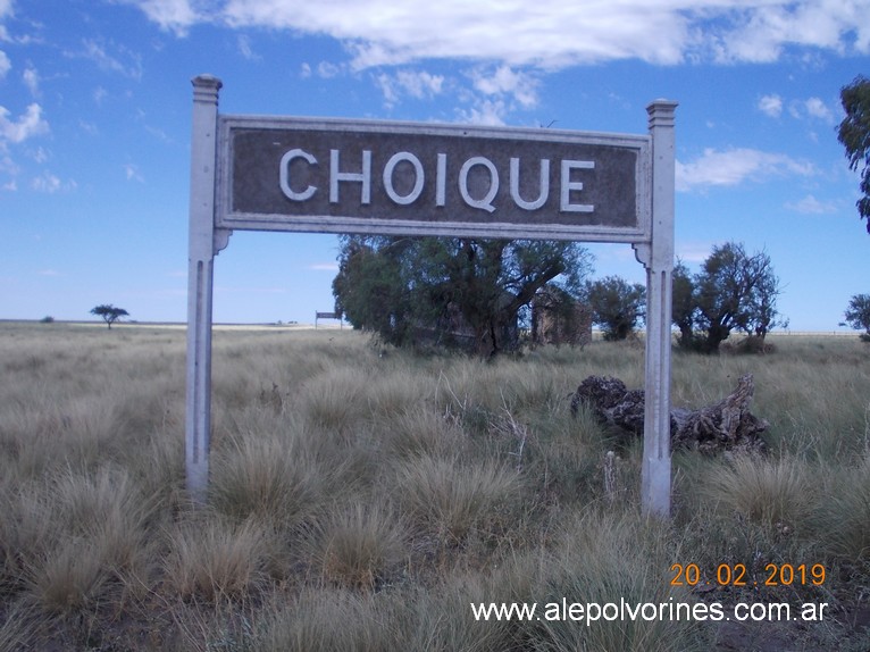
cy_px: 326
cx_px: 435
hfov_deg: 49.0
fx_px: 955
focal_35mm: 38
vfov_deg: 37.7
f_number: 6.2
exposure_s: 1/320
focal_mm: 5.3
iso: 80
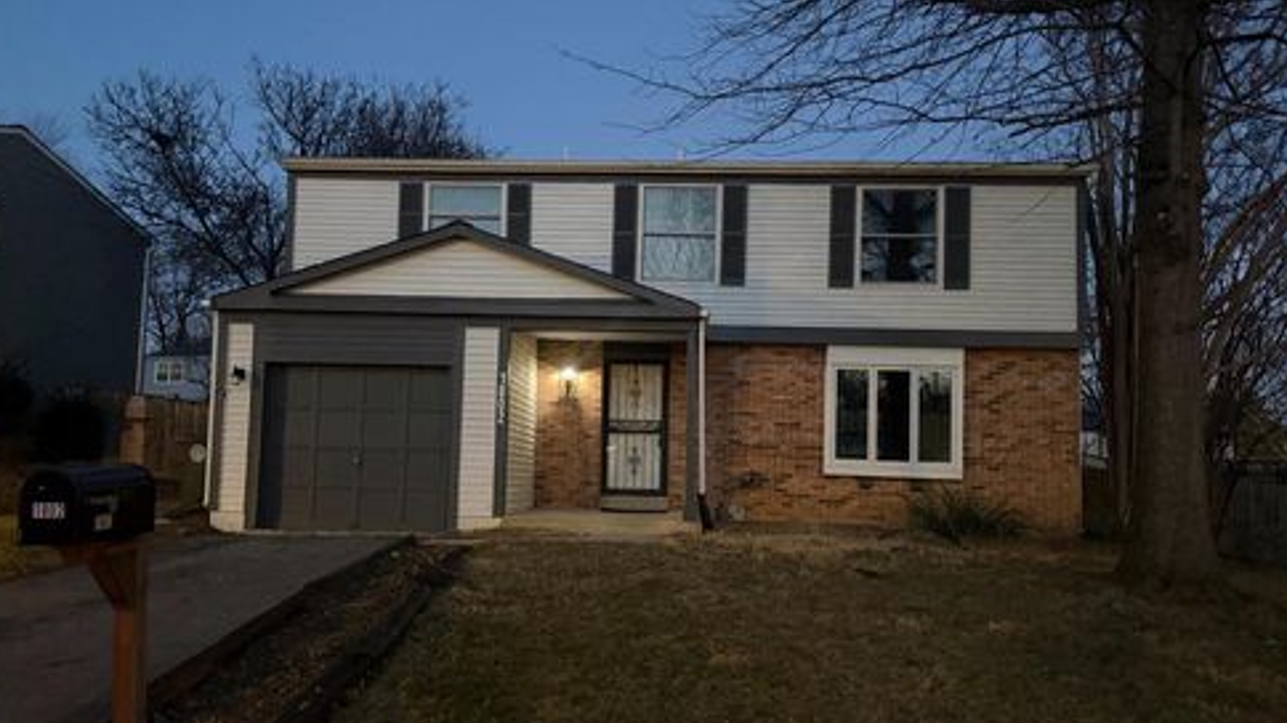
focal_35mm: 27
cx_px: 628
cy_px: 411
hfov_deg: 69.9
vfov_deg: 42.8
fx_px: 921
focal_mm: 6.76
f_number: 1.78
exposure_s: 1/30
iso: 1600
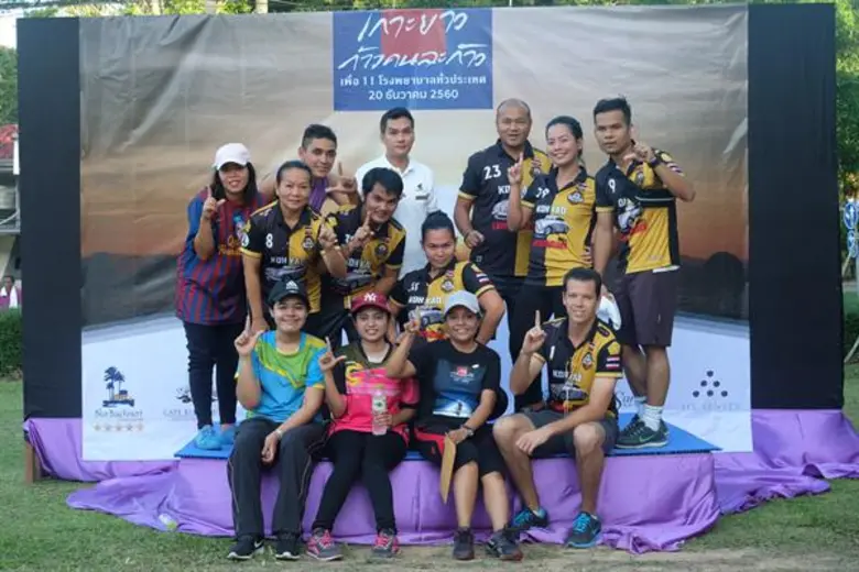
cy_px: 286
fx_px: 1789
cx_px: 430
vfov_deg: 18.2
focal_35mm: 75
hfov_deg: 27.0
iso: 2000
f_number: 8
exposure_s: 1/280
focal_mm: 50
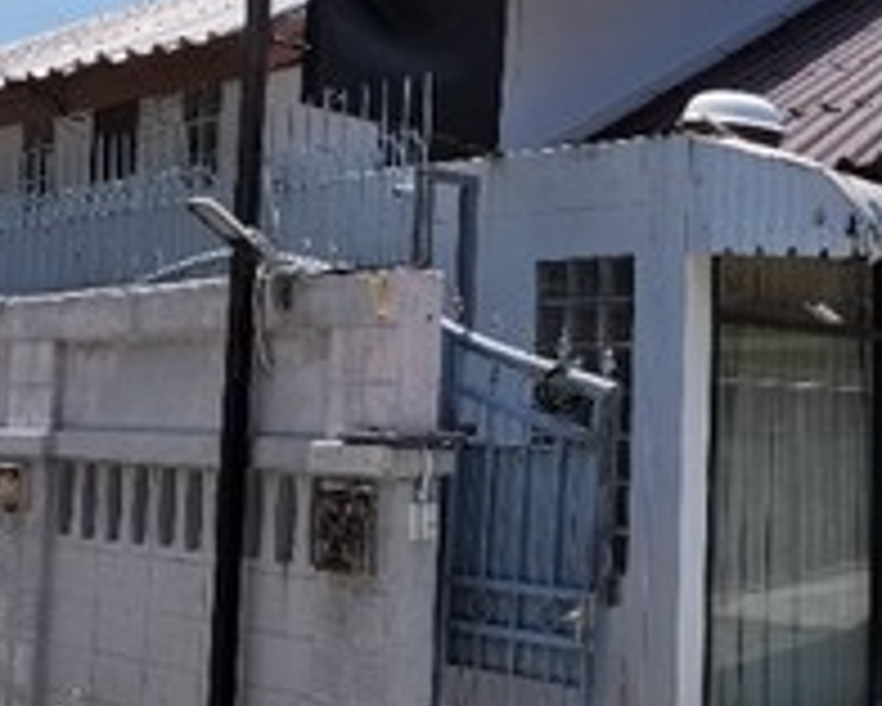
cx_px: 810
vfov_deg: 29.7
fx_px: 1332
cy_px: 324
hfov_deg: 34.4
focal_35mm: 51
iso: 50
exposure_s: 1/1160
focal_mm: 2.35
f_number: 2.2
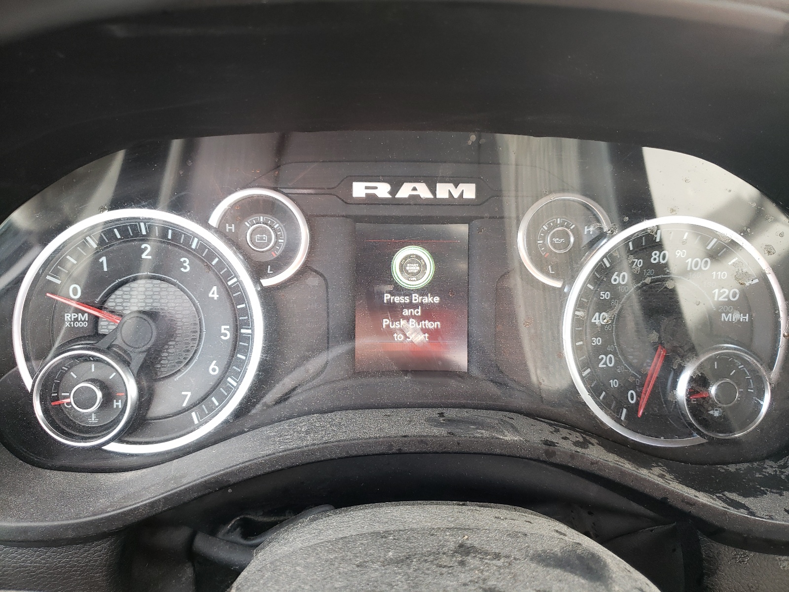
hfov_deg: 67.3
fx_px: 593
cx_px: 394
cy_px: 296
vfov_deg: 53.1
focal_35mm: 26
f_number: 1.5
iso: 74
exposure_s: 1/60.2
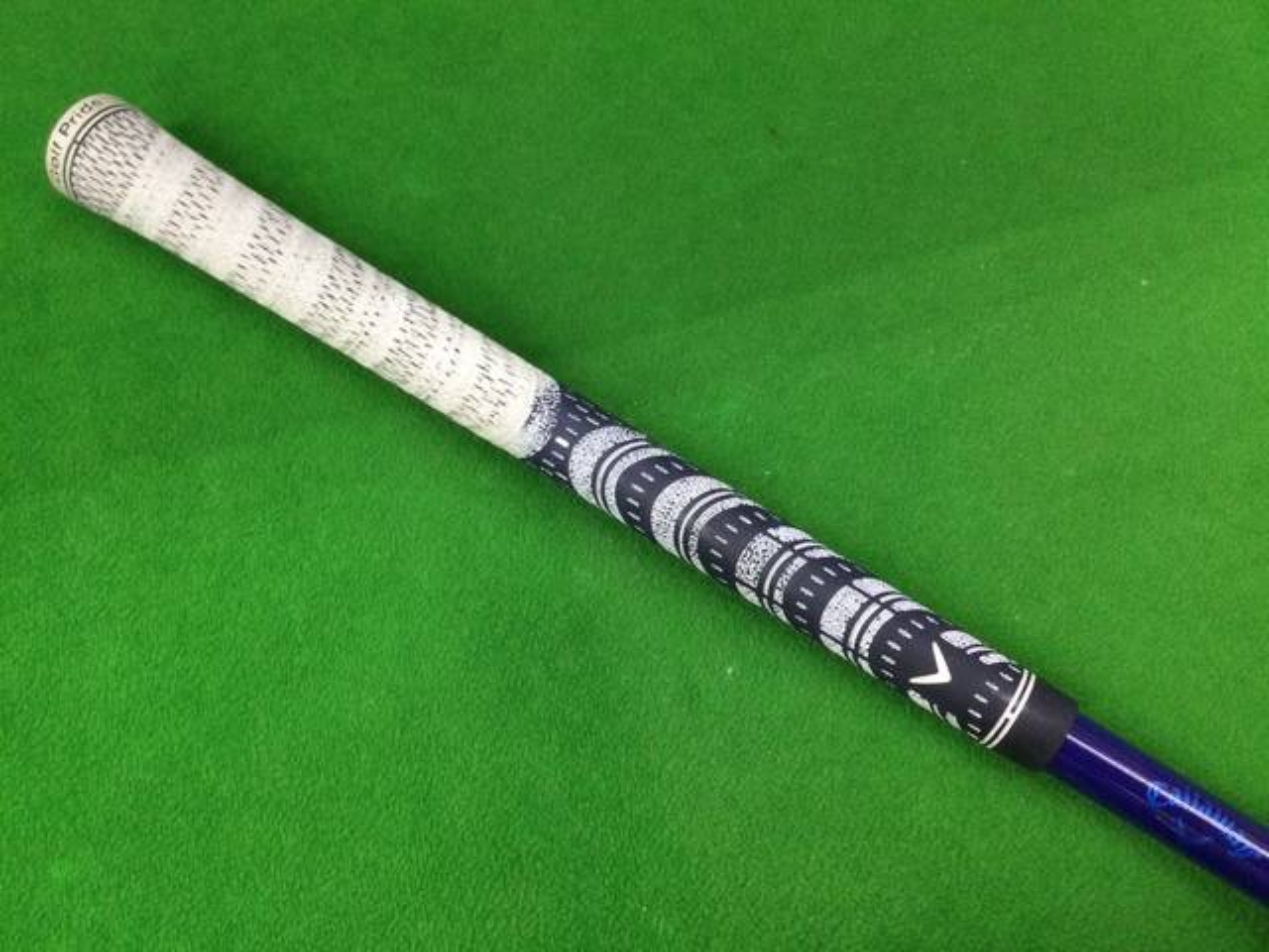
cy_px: 476
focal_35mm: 31
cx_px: 634
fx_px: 1136
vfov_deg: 45.4
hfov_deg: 58.4
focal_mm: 3.3
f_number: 2.4
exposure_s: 1/30
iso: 80
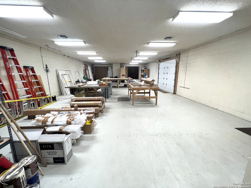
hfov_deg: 106.2
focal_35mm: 13
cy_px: 94
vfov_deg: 89.9
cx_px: 126
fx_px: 94
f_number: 1.8
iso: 125
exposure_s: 1/121
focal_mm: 1.57
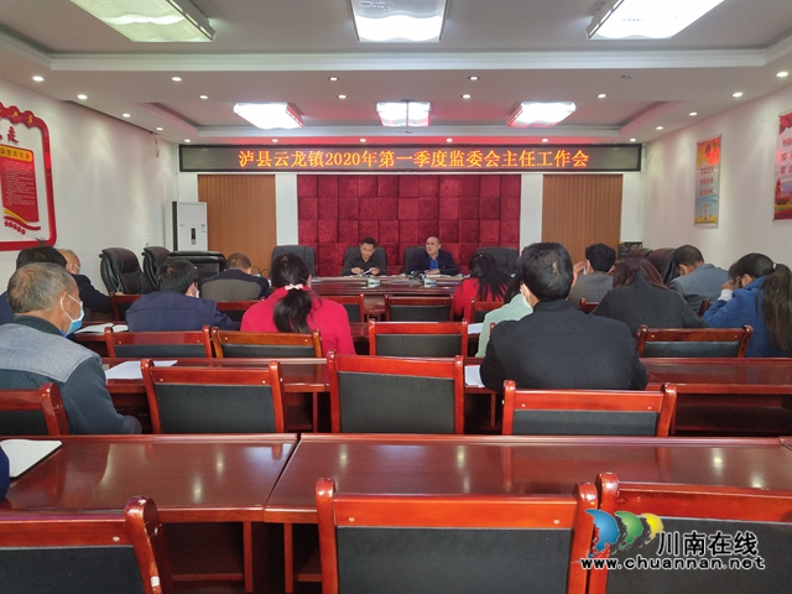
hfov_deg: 60.0
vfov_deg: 46.8
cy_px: 297
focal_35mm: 30
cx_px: 396
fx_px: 686
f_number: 1.8
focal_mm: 3.95
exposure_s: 1/50
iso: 208
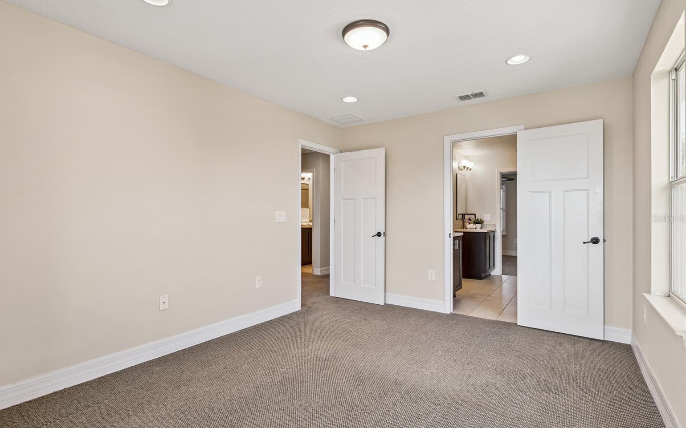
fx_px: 336
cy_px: 218
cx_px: 336
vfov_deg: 65.0
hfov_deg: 91.1
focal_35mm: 18
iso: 200
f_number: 9
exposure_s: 1/30
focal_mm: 17
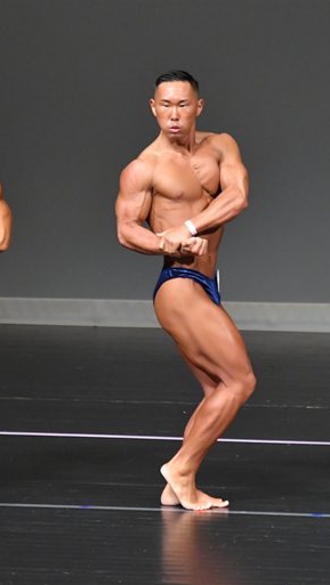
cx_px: 122
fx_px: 7738
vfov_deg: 4.3
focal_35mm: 498
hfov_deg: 2.4
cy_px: 293
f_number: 5.6
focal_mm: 210
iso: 5000
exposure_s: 1/400
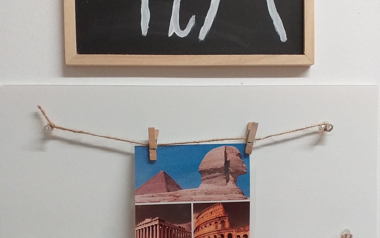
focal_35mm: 39
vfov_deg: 32.7
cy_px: 132
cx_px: 188
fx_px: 404
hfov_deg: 50.4
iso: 200
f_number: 1.9
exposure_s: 1/50
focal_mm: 3.6
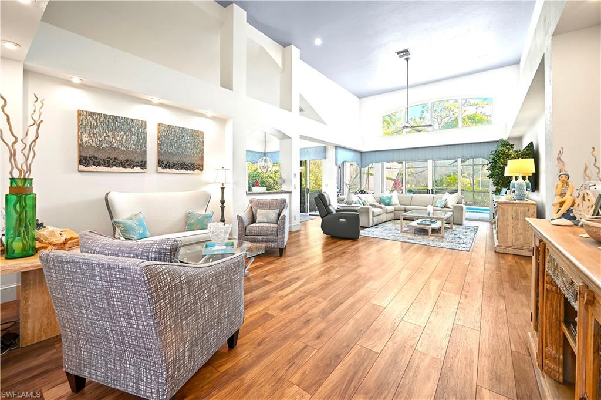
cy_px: 200
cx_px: 300
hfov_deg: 104.3
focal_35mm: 14
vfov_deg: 81.1
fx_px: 234
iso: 100
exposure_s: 1/1.67
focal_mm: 14
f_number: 8
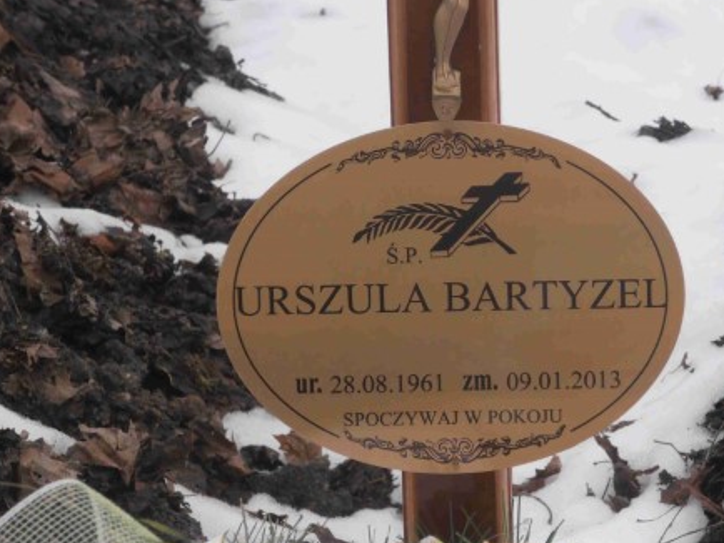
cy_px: 348
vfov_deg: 5.1
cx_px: 442
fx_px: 6104
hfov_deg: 6.8
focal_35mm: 292
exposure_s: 1/160
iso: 80
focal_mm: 35.05
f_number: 5.8
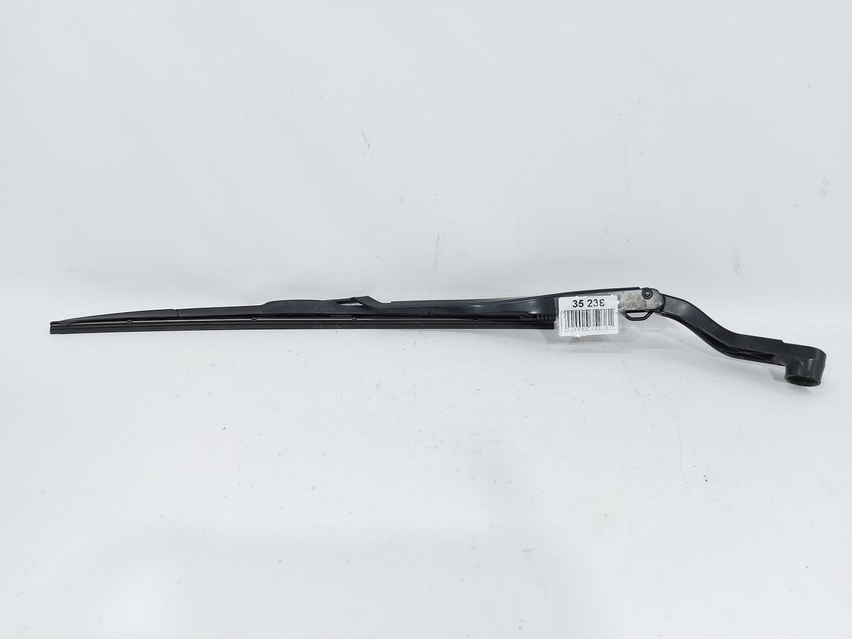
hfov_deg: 71.6
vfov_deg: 56.8
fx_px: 591
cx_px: 426
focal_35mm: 24
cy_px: 320
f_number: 1.8
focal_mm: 5.23
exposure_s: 1/50
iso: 50
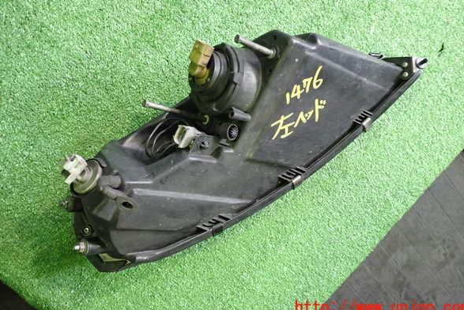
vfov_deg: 38.9
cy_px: 140
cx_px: 236
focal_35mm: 34
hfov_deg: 55.8
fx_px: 438
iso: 640
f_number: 2.4
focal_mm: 5.79
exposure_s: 1/30
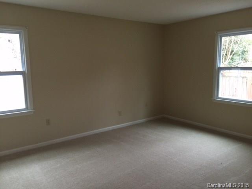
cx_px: 126
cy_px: 94
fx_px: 211
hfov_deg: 61.7
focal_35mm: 29
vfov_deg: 48.2
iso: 100
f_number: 2.2
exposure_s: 1/15
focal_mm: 4.15
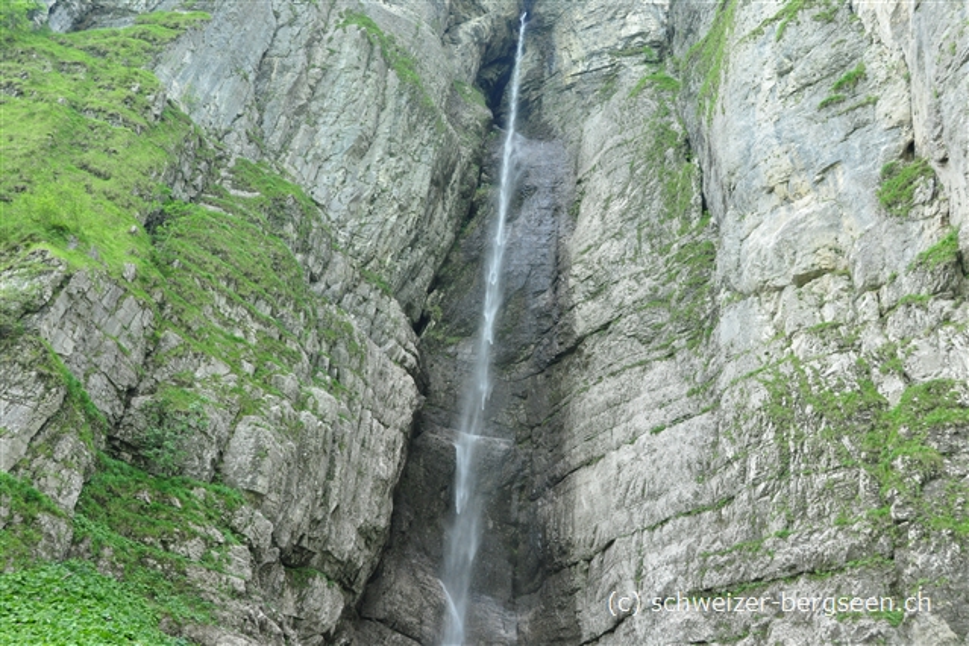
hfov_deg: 53.1
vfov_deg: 36.9
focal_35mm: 36
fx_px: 969
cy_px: 323
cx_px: 484
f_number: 6.3
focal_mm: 24
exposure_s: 1/160
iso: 800
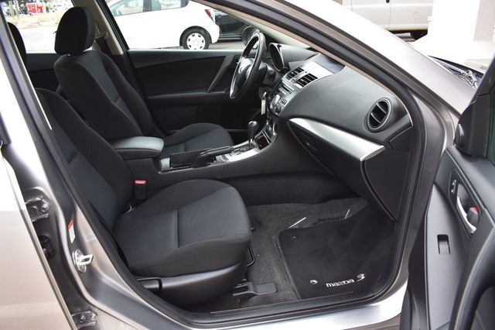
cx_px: 248
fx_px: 371
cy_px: 165
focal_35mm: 27
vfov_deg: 47.9
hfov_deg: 67.4
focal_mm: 18
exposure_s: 1/40
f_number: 7.1
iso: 400
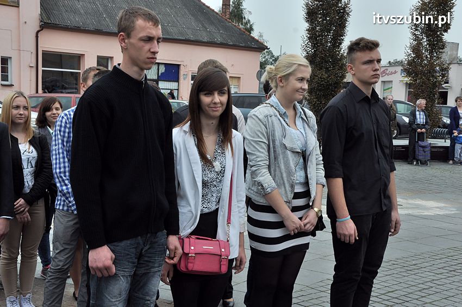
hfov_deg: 38.9
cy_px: 154
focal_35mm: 51
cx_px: 231
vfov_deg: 26.4
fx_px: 654
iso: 500
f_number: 10
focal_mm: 34
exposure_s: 1/400
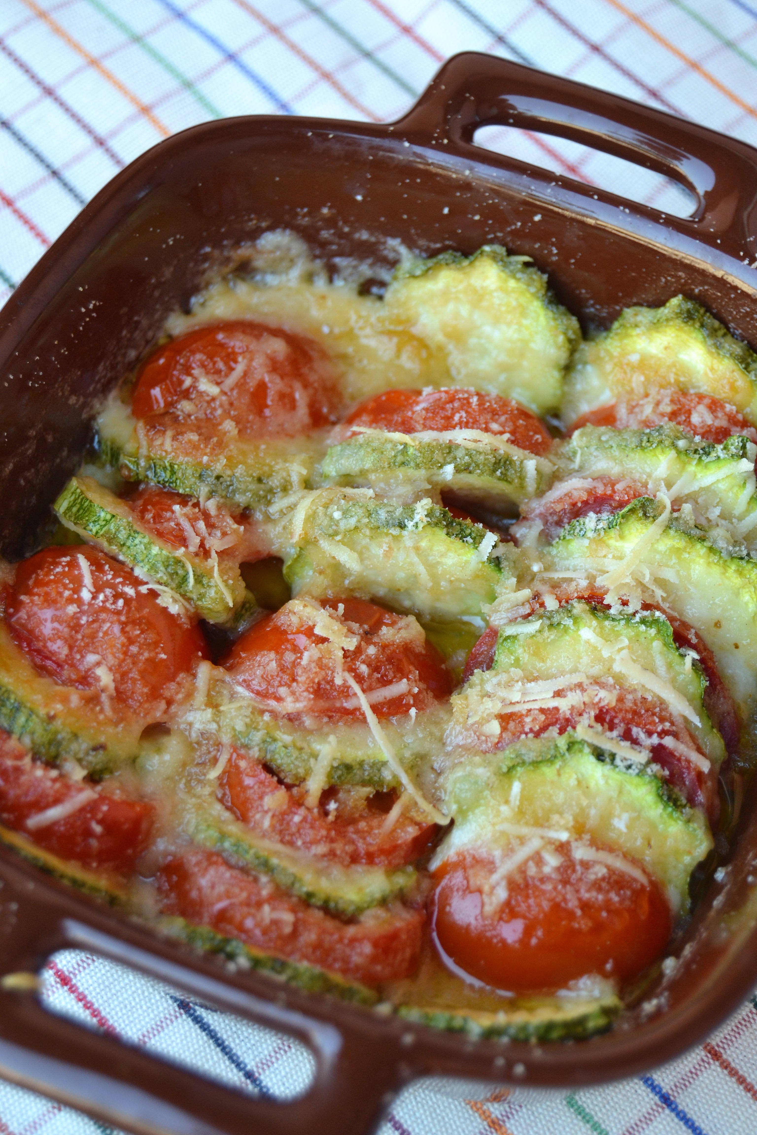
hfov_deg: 18.2
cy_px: 568
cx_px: 378
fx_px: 2365
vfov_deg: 27.0
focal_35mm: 75
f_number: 5.6
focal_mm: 50
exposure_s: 1/60
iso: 450
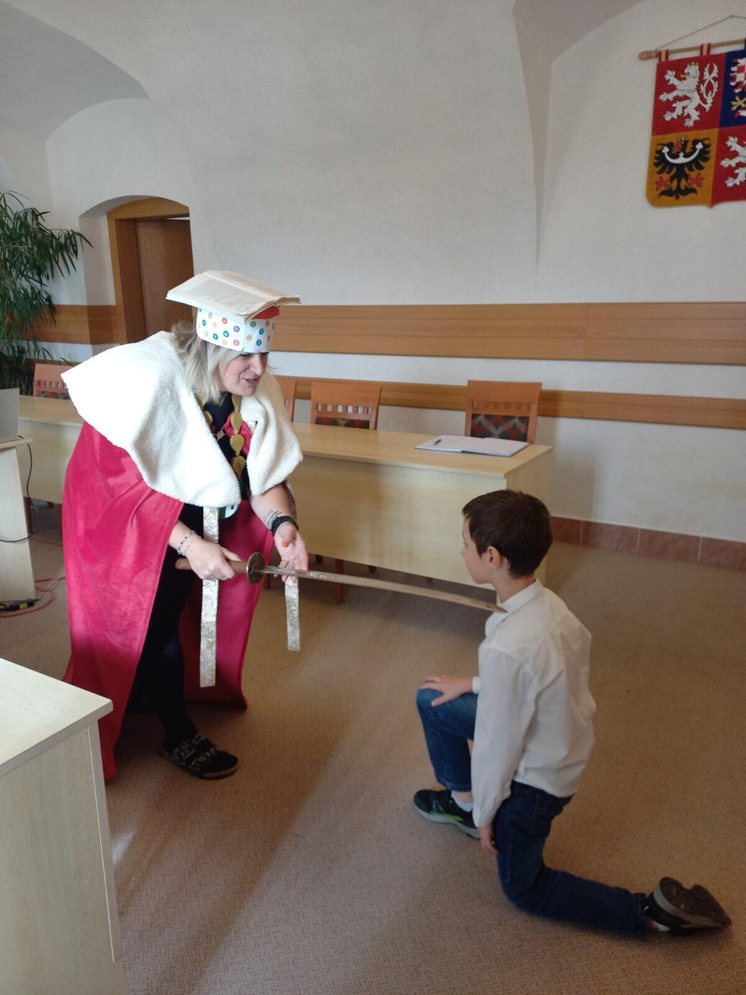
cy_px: 498
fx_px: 718
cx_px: 373
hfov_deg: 54.9
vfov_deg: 69.4
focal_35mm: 25
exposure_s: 1/50
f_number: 1.8
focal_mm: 4.65
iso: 160
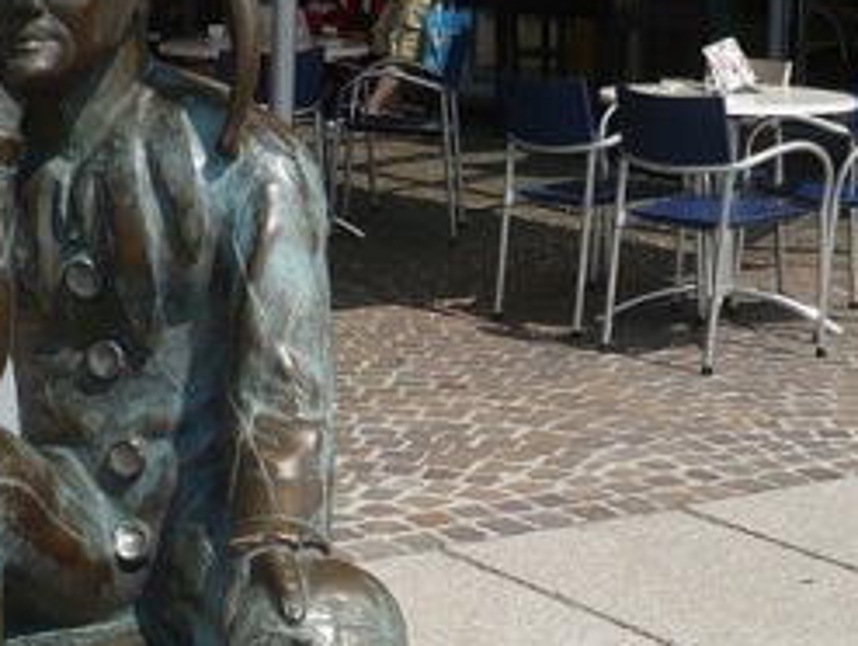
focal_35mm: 95
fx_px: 2358
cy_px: 443
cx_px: 481
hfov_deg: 20.6
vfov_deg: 15.6
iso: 100
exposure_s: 1/320
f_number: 8
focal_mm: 5.8
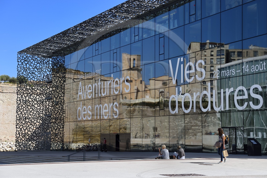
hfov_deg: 28.8
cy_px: 89
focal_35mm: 70
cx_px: 134
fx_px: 519
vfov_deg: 19.4
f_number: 13
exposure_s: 1/250
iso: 200
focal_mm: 70
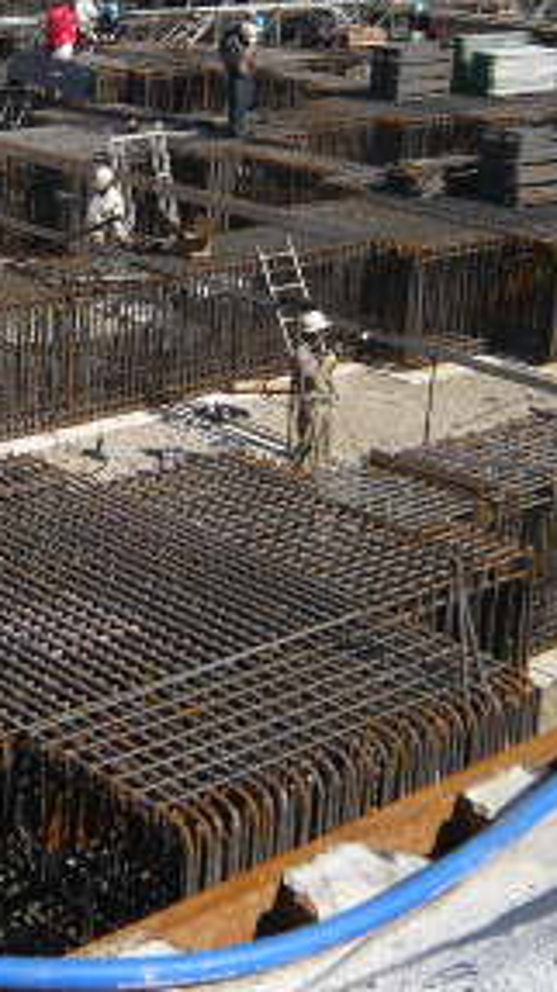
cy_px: 245
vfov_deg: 30.5
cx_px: 145
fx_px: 1789
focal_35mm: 68
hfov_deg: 17.6
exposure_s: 1/200
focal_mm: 4.6
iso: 100
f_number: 8
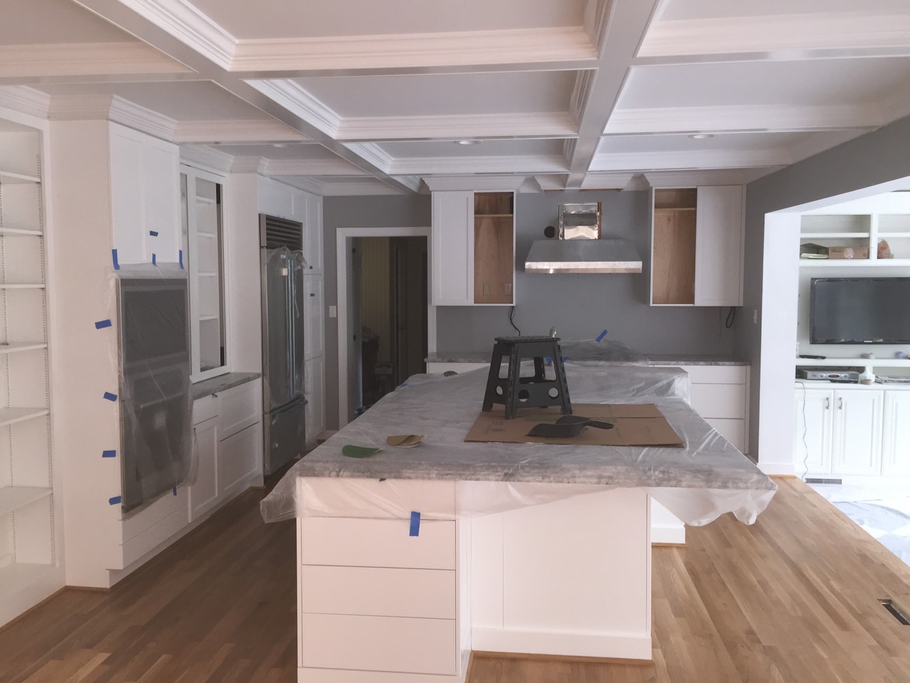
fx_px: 762
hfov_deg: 61.7
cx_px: 455
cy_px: 342
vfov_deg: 48.2
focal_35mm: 29
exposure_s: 1/30
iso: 64
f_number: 2.2
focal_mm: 4.15
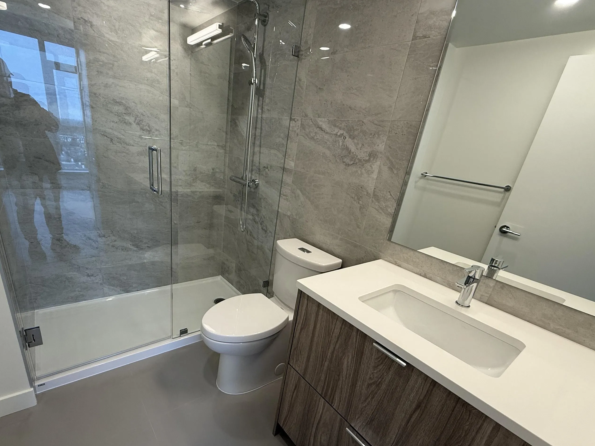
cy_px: 259
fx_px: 292
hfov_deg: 90.8
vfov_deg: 74.2
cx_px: 270
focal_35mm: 17
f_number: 2.2
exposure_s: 1/120
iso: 125
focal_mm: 2.22
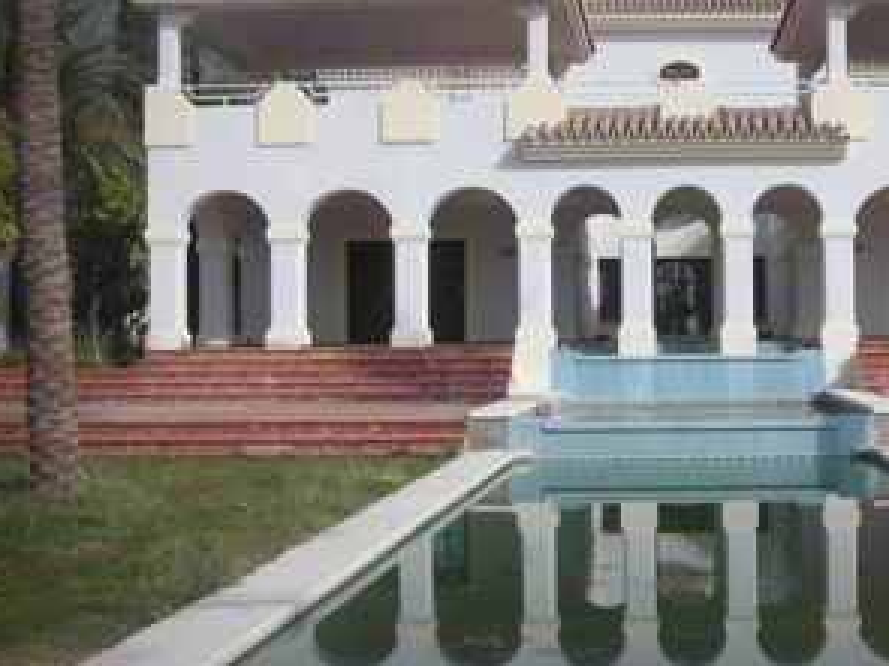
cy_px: 298
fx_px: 1463
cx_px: 705
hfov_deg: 32.9
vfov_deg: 25.6
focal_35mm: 57
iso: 50
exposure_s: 1/94.8
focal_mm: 5.8
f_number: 8.5
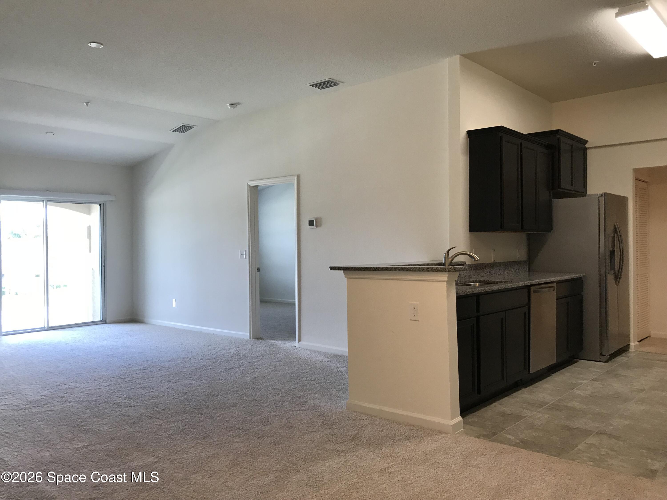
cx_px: 334
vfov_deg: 49.7
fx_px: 540
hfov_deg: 63.4
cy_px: 250
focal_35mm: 28
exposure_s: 1/30
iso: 25
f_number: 1.8
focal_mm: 3.99
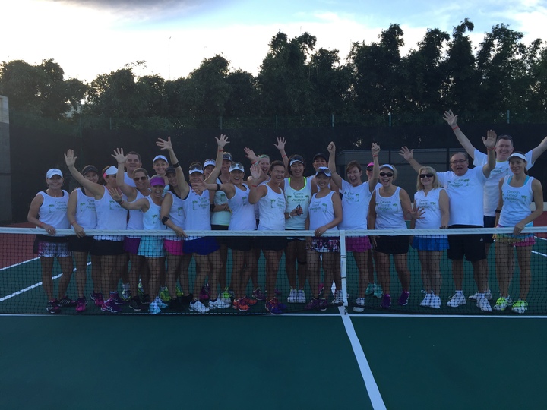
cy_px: 205
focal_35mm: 29
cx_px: 274
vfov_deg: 48.2
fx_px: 458
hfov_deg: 61.7
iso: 32
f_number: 2.2
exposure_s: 1/363
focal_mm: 4.15
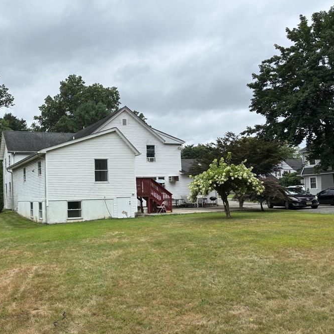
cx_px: 82
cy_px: 171
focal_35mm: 35
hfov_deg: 45.5
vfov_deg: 47.2
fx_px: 382
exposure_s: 1/2398
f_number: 1.6
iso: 50
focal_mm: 5.96
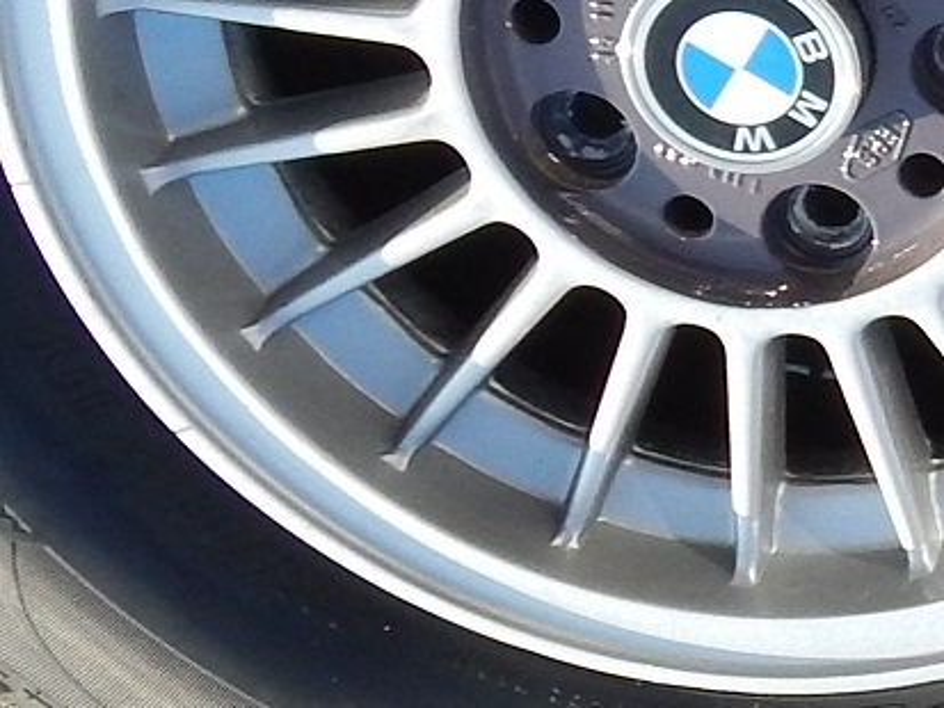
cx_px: 472
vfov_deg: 58.9
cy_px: 354
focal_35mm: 23
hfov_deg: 73.9
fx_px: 627
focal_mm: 4
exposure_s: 1/500
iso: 125
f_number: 3
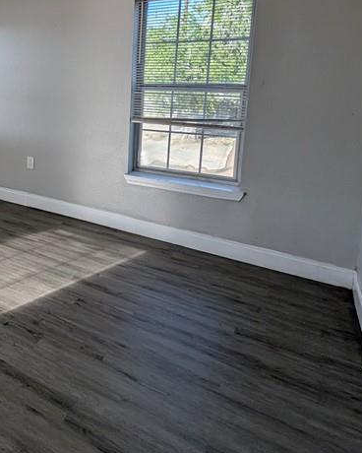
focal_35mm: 26
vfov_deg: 62.9
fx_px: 348
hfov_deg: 41.6
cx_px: -51
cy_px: 124
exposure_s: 1/1245
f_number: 1.7
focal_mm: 2.02
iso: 54
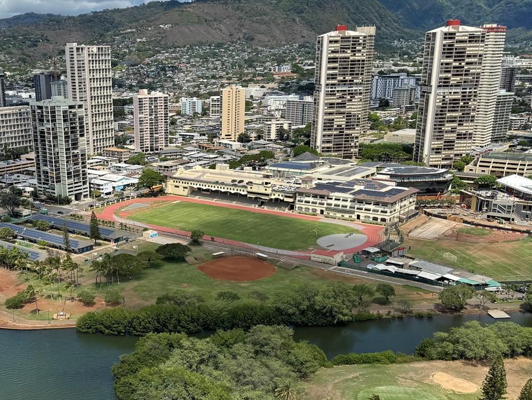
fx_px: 646
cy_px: 262
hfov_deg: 43.8
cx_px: 155
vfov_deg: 34.1
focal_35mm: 42
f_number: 1.78
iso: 80
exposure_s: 1/4950
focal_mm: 6.76
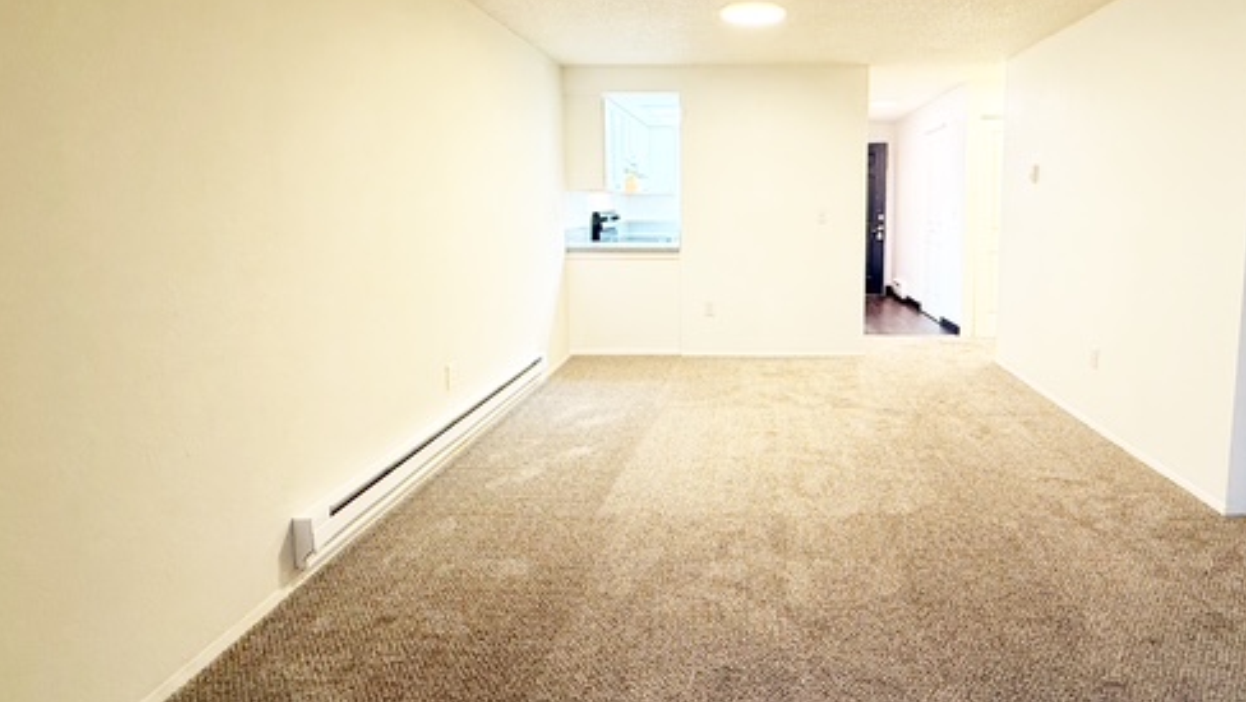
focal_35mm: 20
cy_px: 273
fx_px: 661
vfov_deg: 55.4
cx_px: 753
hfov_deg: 85.4
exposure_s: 1/60
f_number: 2.2
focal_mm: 2.22
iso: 160
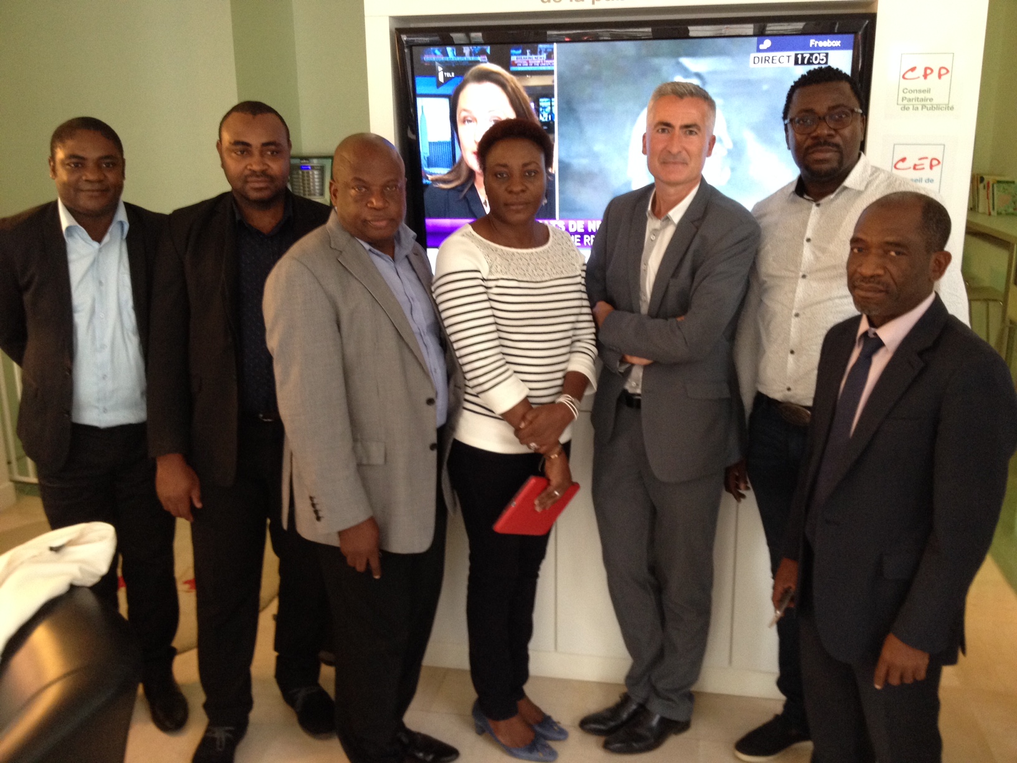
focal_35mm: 35
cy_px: 382
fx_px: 1028
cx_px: 508
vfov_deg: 40.7
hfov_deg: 52.6
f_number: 2.4
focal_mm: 4.28
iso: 200
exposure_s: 1/20
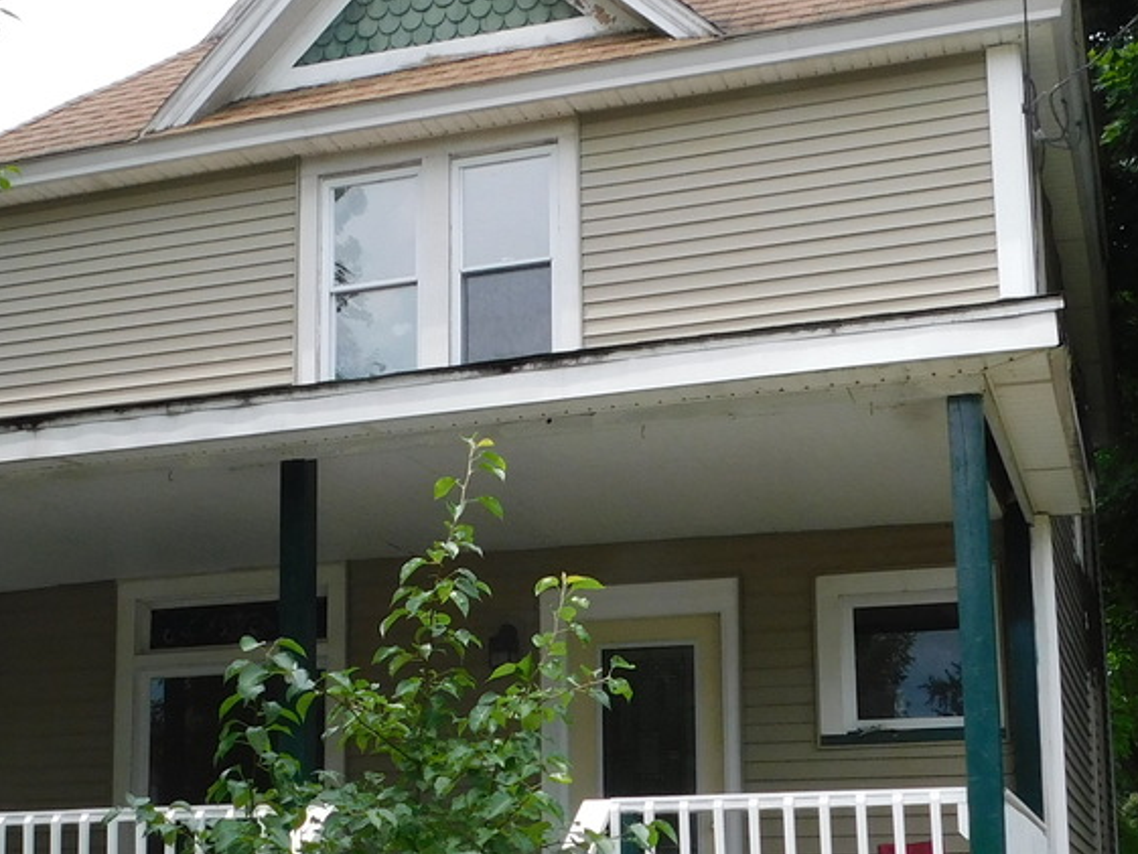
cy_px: 602
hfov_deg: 32.4
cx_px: 385
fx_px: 1940
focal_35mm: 59
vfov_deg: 24.6
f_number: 3
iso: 125
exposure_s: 1/1000
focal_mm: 4
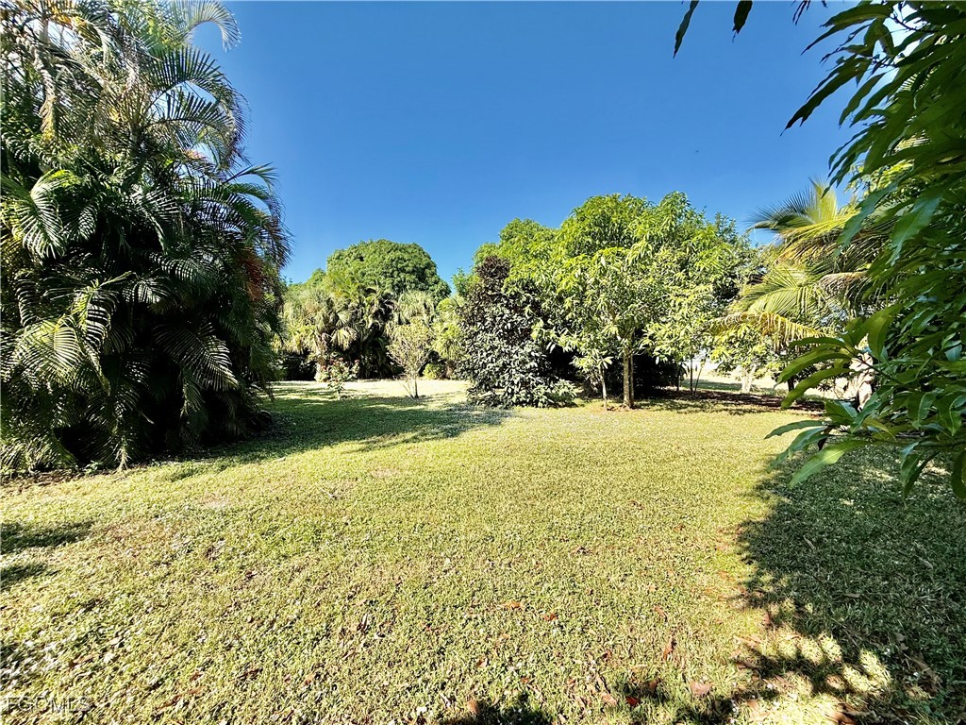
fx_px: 391
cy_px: 362
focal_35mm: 14
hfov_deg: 102.1
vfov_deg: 85.7
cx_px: 483
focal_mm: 2.22
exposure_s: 1/864
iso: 50
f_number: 2.2
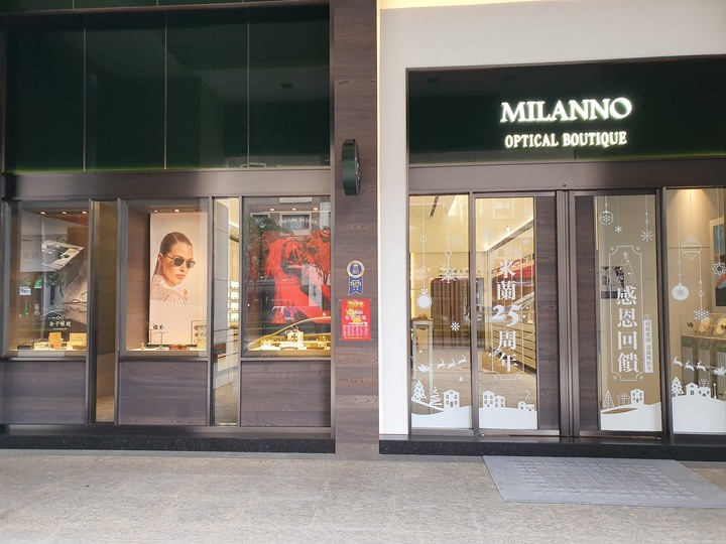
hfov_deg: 67.3
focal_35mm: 26
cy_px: 272
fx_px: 545
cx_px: 363
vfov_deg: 53.1
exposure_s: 1/100
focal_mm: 4.32
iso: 100
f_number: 2.4
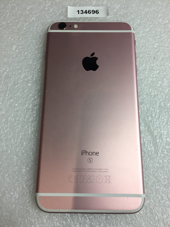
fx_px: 190
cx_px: 85
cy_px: 114
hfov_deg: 48.2
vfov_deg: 61.7
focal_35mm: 29
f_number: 2.2
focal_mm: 4.15
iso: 32
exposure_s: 1/33
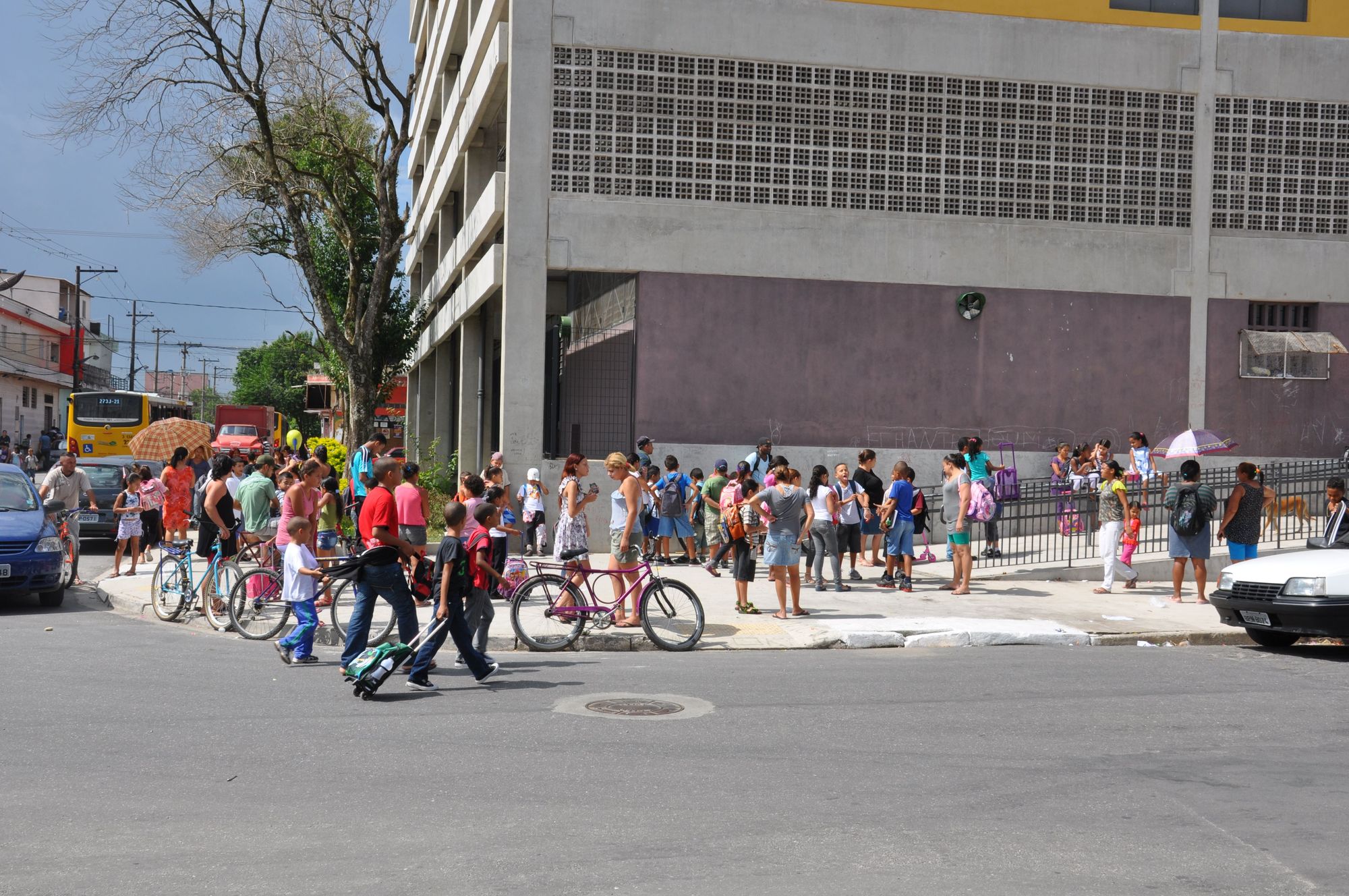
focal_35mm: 39
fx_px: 1460
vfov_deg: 34.1
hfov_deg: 49.6
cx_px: 674
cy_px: 448
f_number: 13
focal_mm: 26
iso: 200
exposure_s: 1/160
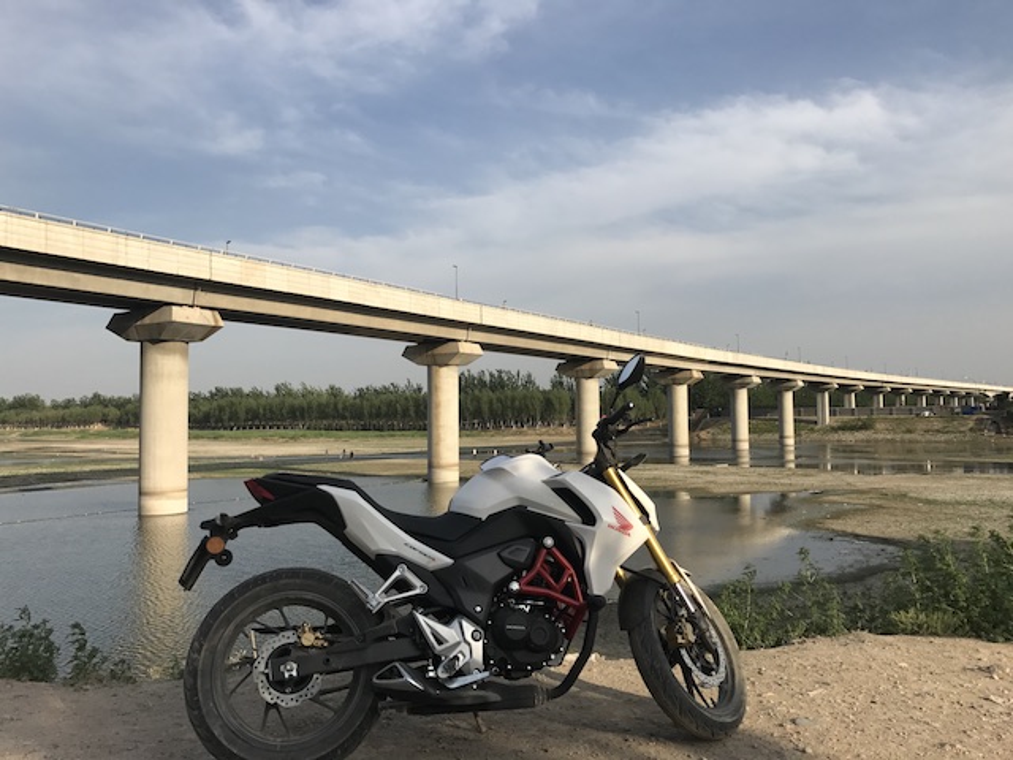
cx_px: 506
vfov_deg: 49.7
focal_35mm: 28
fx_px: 819
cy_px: 380
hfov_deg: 63.4
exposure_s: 1/2037
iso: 20
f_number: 1.8
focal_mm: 3.99
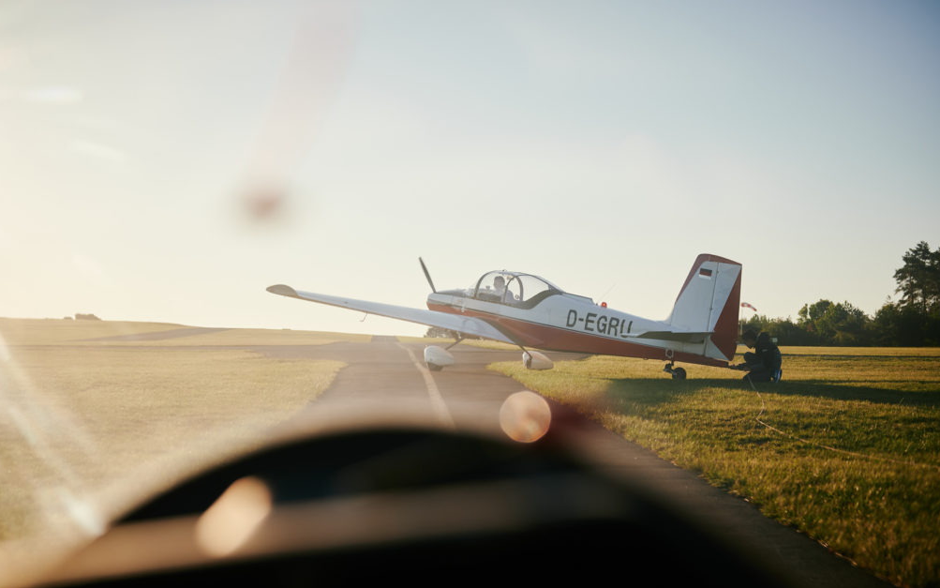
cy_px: 312
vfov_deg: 24.9
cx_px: 461
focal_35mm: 52
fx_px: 1332
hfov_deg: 38.9
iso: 100
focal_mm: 50
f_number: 2.8
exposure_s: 1/2000
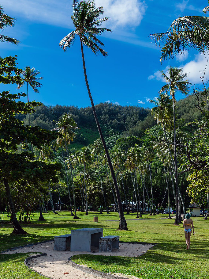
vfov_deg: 42.9
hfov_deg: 32.8
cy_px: 142
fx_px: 354
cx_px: 127
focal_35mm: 44
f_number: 9
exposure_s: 1/160
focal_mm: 28
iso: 100
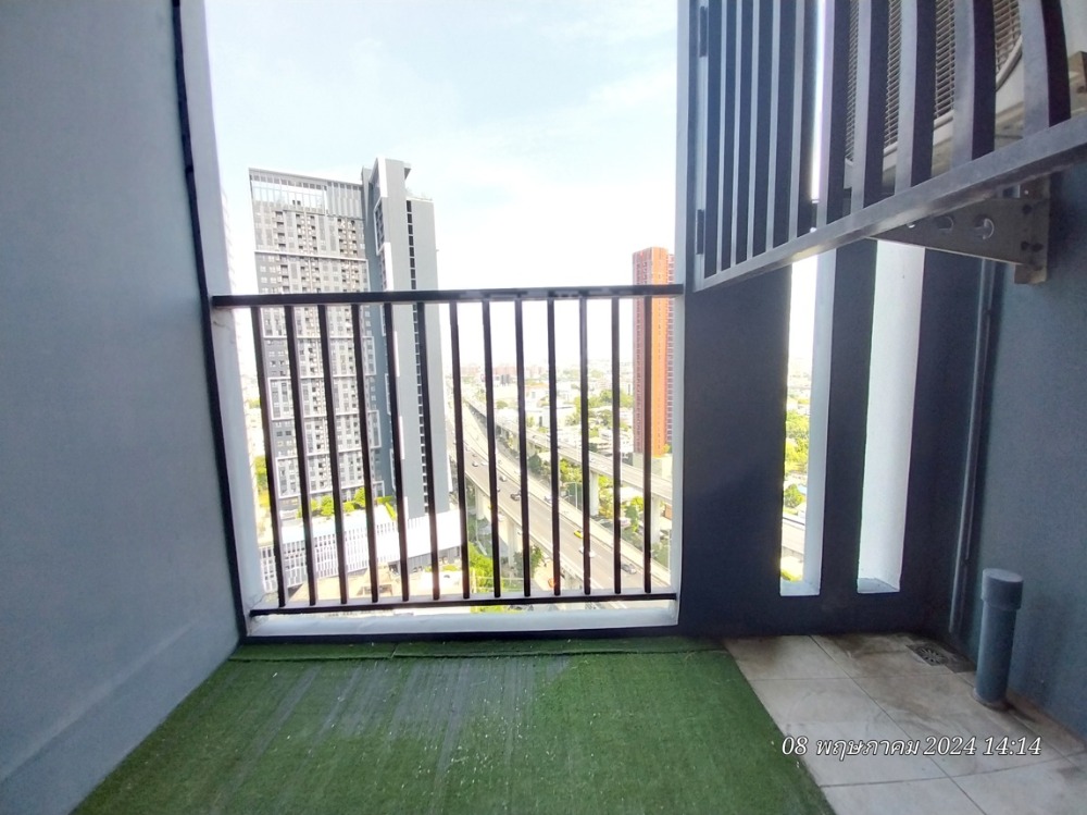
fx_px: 408
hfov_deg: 106.2
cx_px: 544
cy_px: 408
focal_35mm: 13
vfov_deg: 89.9
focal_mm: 1.3
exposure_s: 1/100
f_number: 2.2
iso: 80
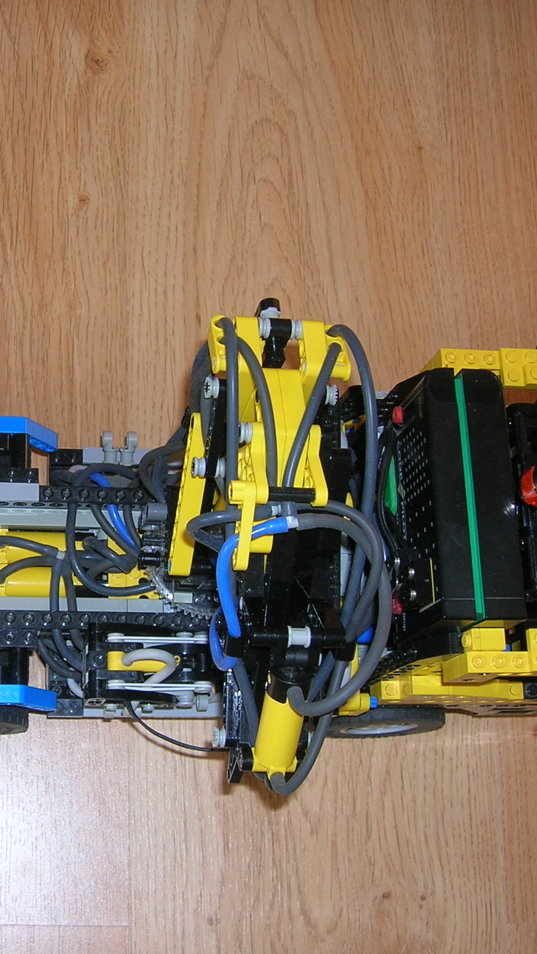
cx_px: 39
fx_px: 1266
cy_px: 480
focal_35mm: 50
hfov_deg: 23.2
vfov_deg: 41.3
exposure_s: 1/60.1
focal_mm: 5.7
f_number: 2.9
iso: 50
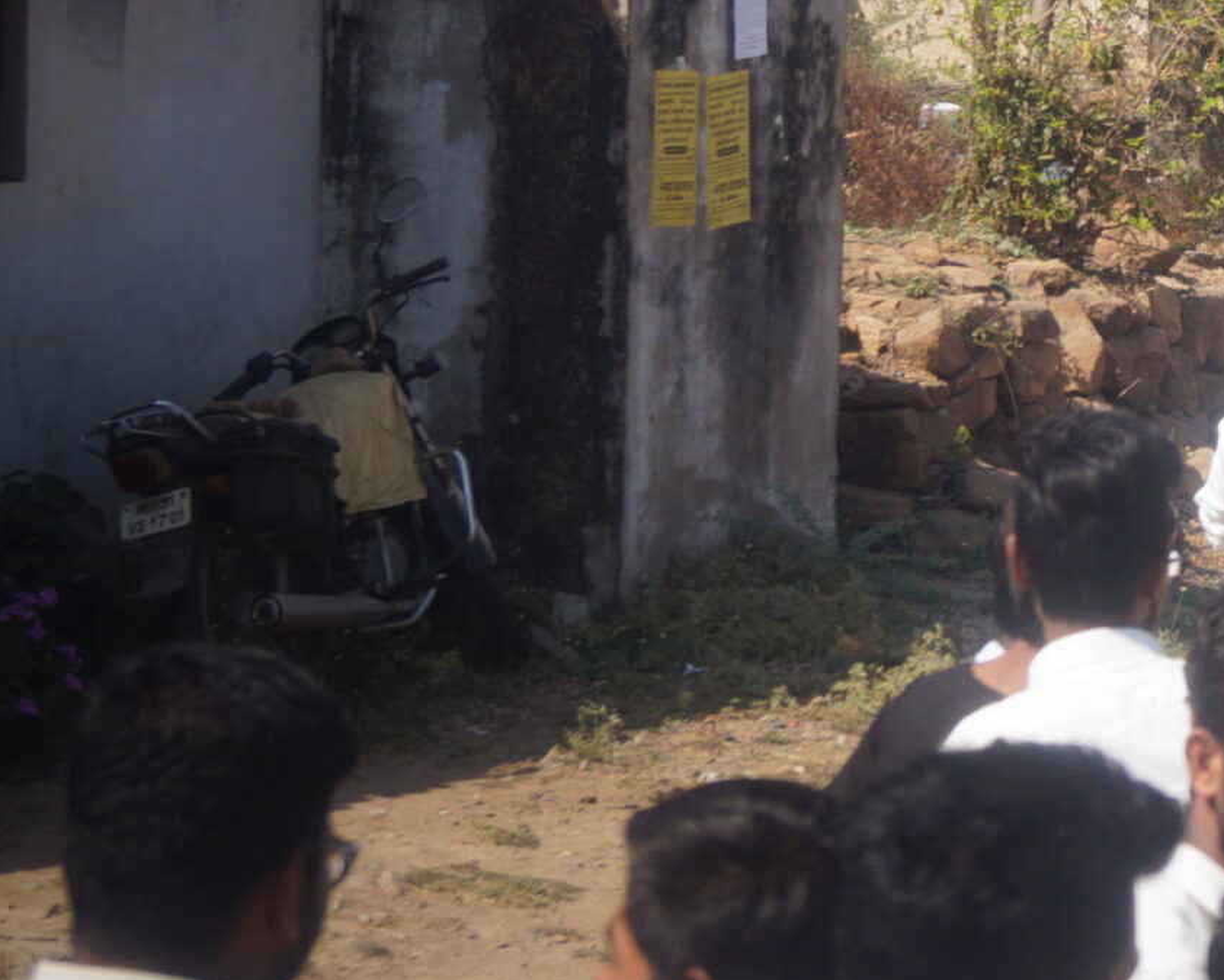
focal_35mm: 192
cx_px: 1486
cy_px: 63
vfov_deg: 8.0
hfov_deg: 9.9
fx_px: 6972
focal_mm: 45
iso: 200
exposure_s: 1/1250
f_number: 5.6
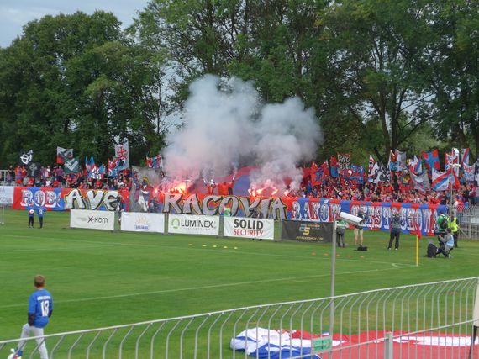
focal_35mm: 86
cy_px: 180
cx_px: 240
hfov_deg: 22.8
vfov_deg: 17.2
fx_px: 1190
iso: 80
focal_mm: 17
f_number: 4.5
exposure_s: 1/160
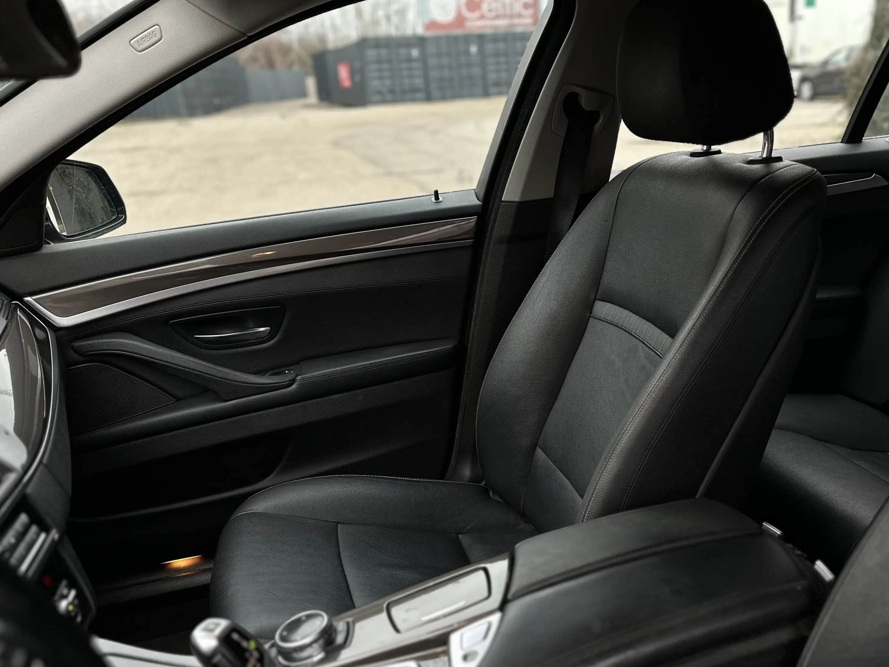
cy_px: 391
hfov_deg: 58.0
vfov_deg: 45.3
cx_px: 523
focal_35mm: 31
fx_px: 796
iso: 125
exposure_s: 1/121
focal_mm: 6.86
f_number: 1.78
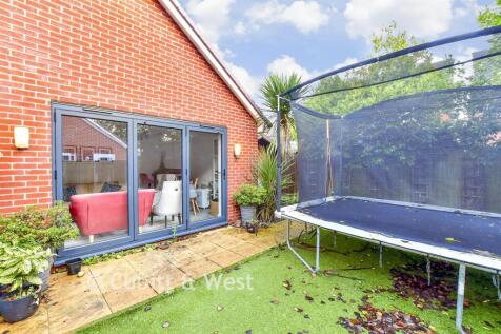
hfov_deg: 100.4
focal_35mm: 15
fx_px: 209
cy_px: 167
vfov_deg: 77.3
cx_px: 250
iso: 400
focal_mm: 10
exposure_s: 1/15
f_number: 8
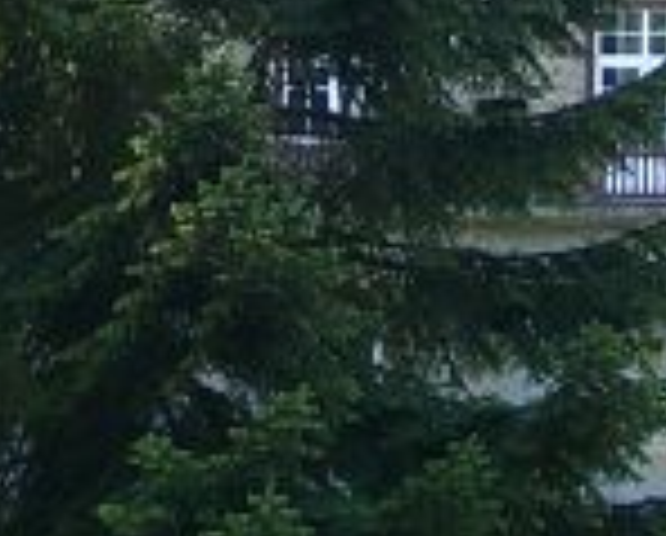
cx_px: 315
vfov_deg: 7.0
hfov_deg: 8.7
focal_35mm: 221
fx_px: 4365
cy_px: -126
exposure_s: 1/95.4
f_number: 2.8
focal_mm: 8.82
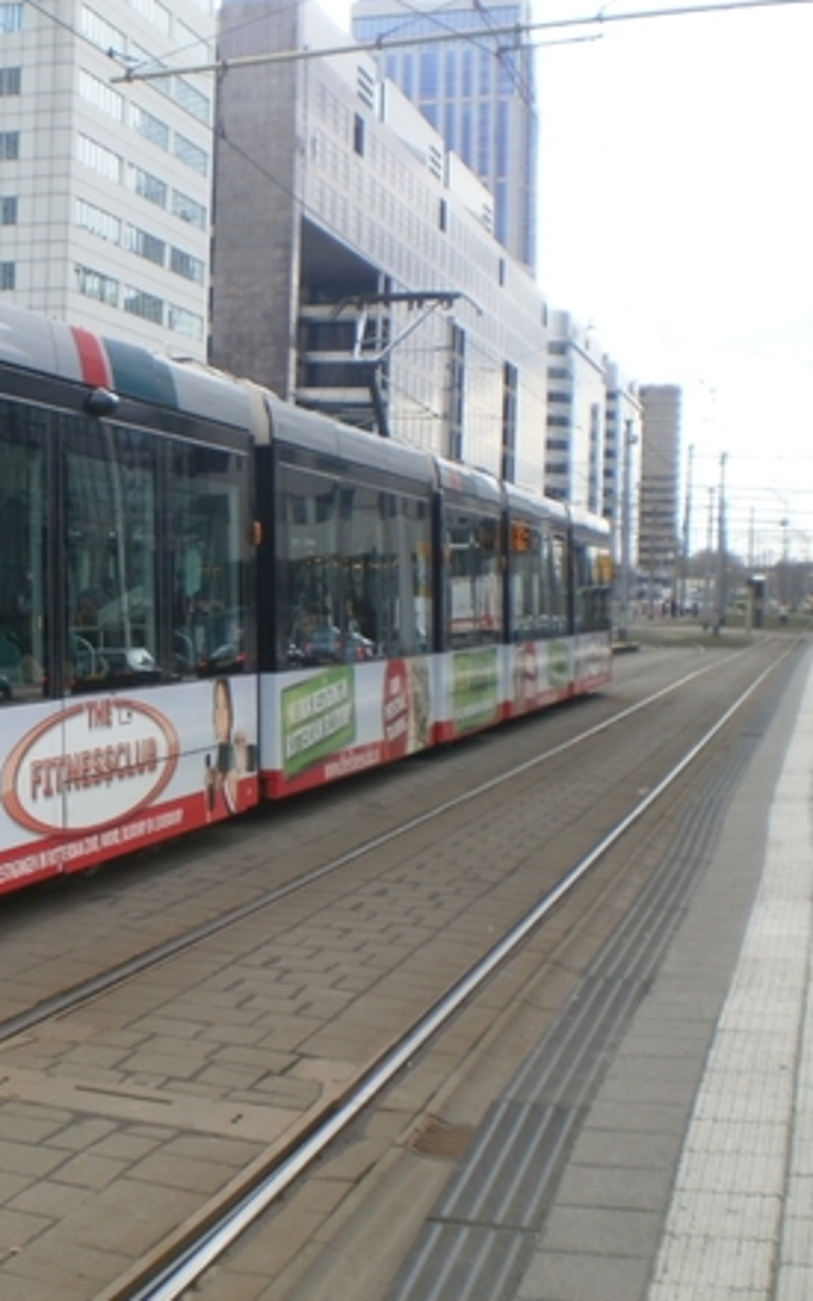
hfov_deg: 23.4
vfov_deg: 38.9
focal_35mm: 52
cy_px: 639
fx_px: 1843
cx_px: -68
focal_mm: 6.3
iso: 100
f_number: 4.6
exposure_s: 1/100
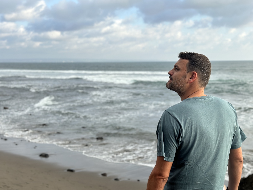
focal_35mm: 48
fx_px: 351
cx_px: 126
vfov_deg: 30.3
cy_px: 95
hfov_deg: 39.7
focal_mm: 6.86
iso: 100
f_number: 1.78
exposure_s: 1/2469
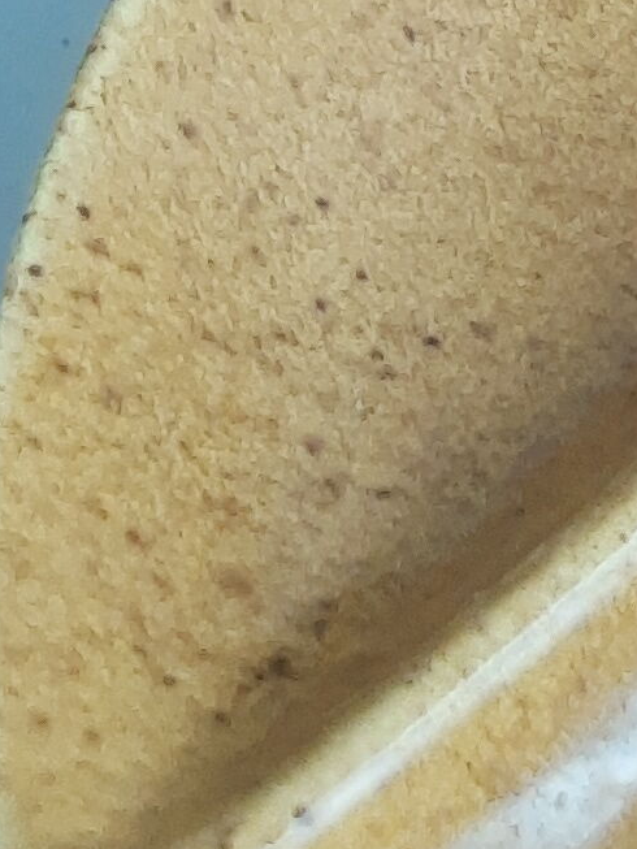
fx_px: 3998
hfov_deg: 7.9
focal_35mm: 163
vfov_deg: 10.3
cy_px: -1249
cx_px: 1910
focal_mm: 3.95
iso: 79
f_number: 1.8
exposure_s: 1/50
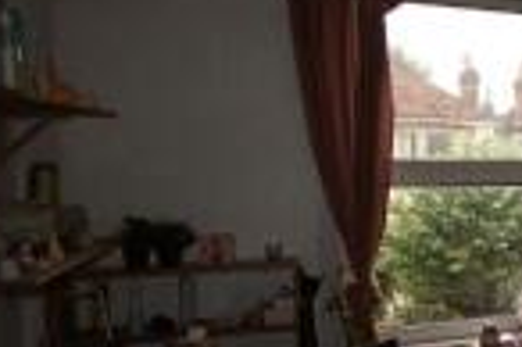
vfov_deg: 27.4
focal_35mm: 49
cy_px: 199
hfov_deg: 29.0
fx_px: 710
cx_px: 744
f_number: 4
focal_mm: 10
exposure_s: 1/125
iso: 500
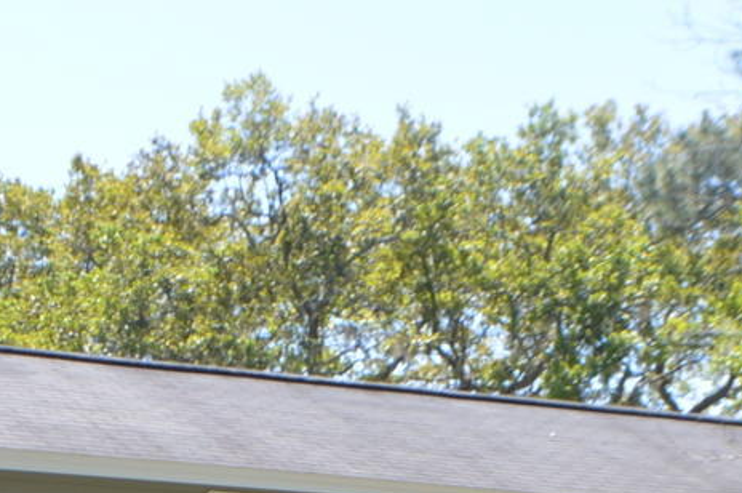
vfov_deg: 5.9
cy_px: 507
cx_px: -138
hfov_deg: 8.7
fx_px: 4796
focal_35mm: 233
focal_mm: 24
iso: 100
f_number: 6.3
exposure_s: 1/160
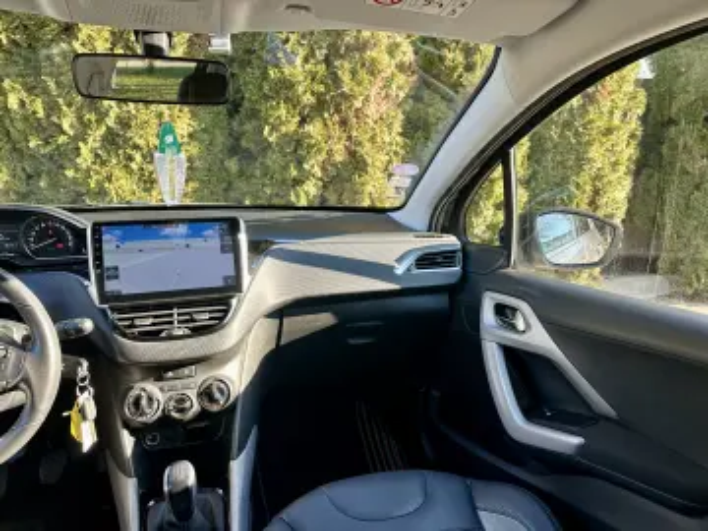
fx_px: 491
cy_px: 266
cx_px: 354
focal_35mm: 24
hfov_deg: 71.6
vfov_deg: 56.8
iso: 64
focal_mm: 6.86
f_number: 1.78
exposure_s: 1/150
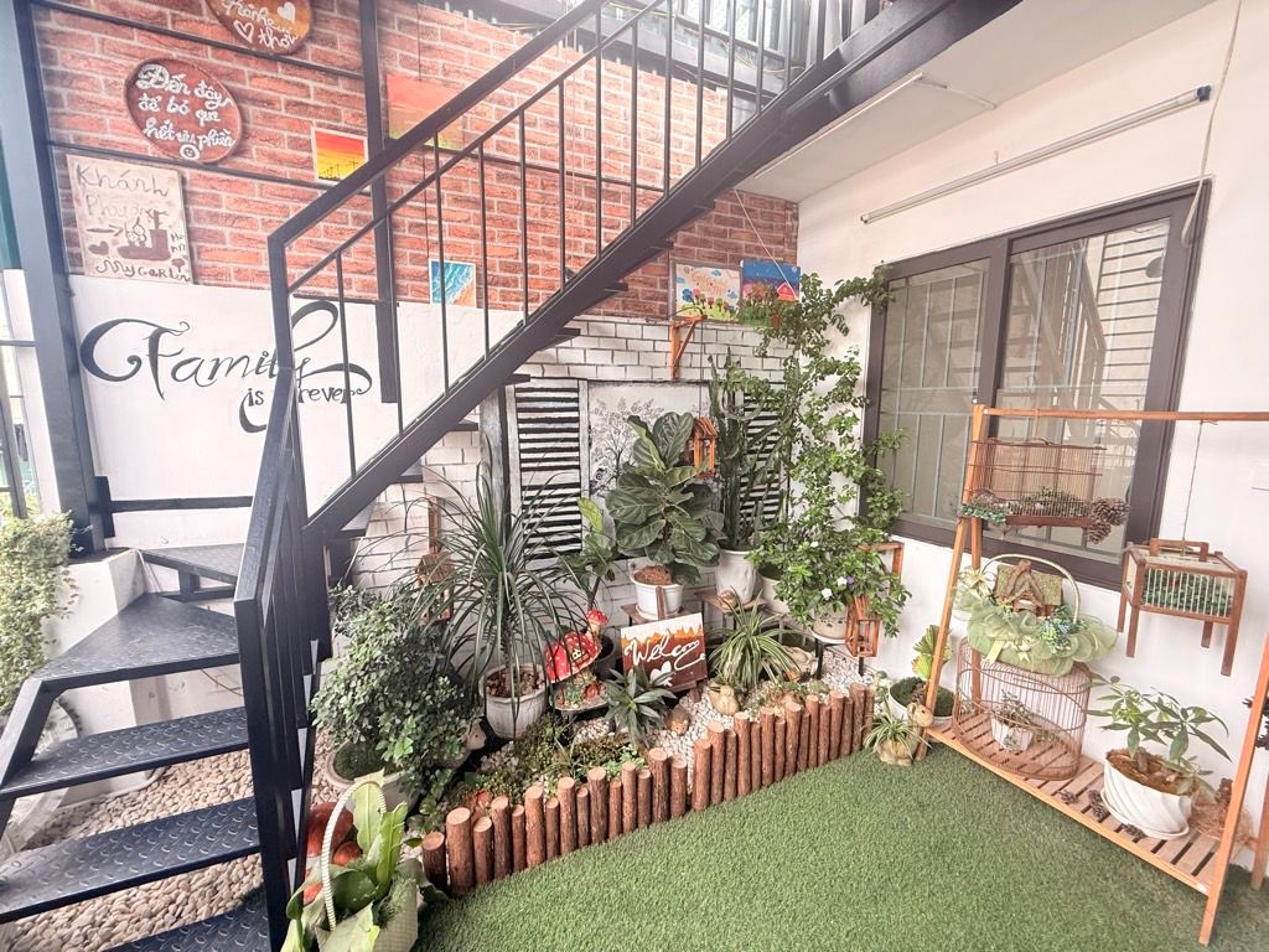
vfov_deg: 85.7
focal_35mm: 14
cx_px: 634
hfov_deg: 102.1
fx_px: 513
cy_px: 476
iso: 125
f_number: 2.2
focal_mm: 2.22
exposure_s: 1/99
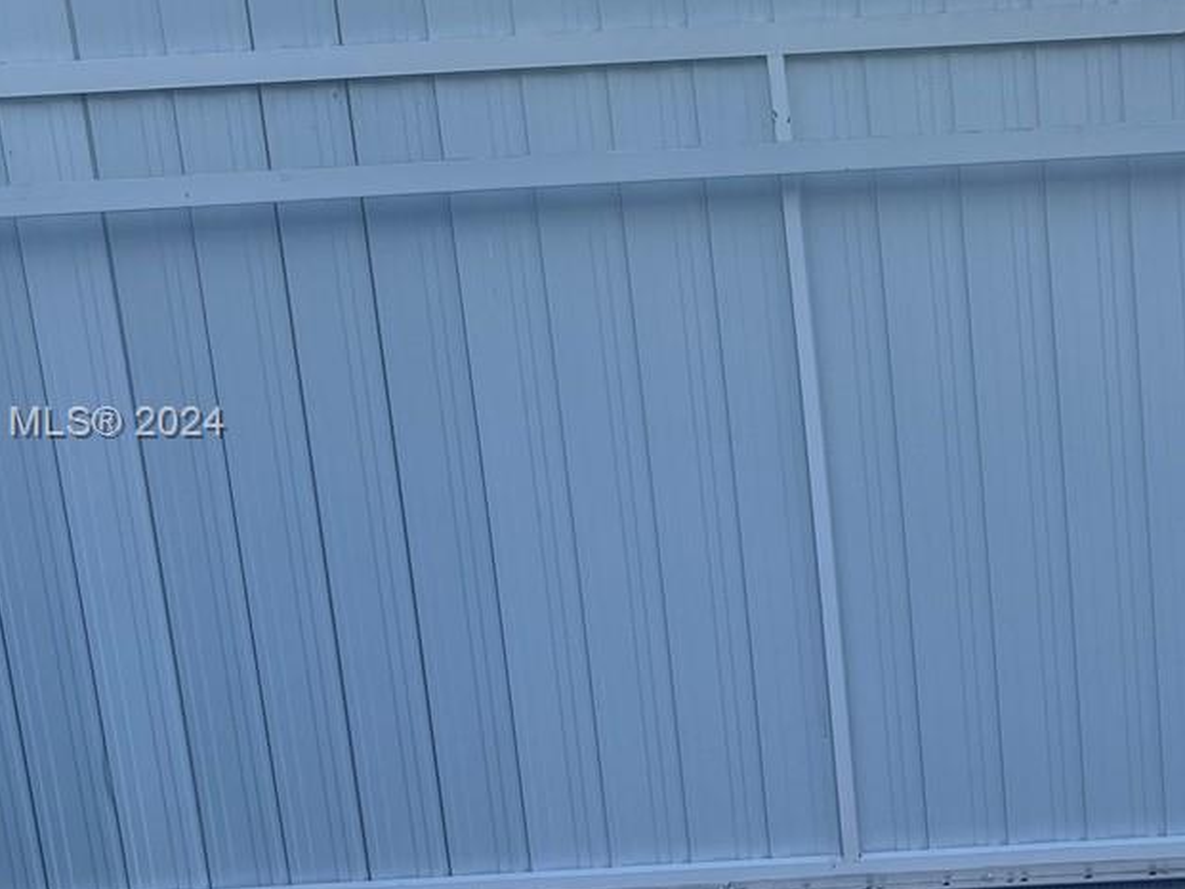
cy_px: 425
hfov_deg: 27.5
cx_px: 1141
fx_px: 2294
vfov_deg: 21.9
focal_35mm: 67
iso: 50
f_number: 1.6
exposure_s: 1/1355
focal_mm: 5.1
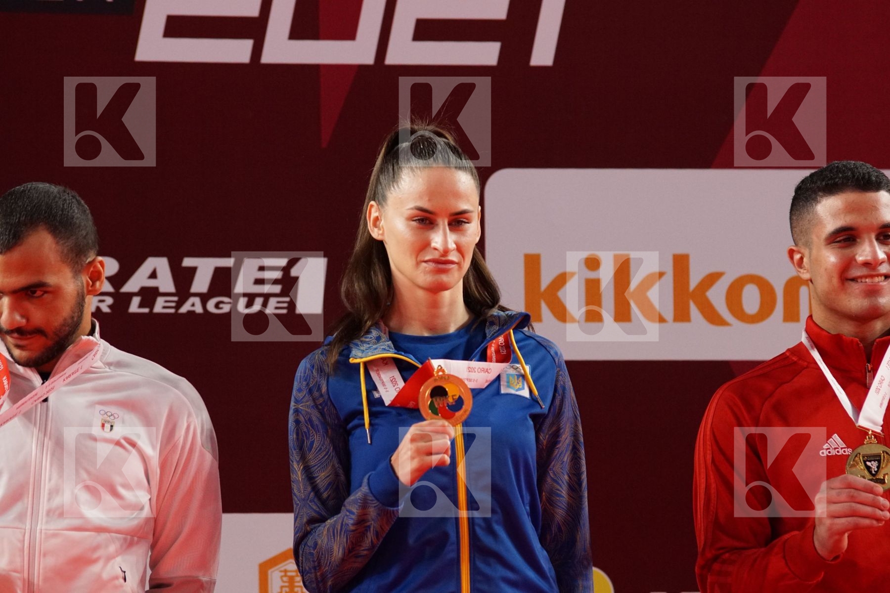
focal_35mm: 300
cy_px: 296
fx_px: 7416
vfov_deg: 4.6
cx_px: 445
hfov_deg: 6.9
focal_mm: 200
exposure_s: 1/320
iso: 1600
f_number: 3.5
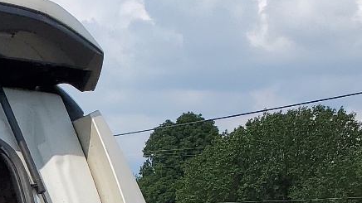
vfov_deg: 10.8
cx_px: -249
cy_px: 381
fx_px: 998
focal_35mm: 104
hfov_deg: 17.5
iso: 50
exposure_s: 1/3333
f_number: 1.5
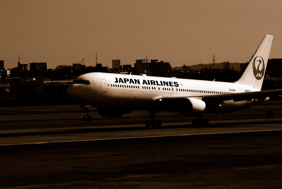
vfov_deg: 5.4
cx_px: 141
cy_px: 94
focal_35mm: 255
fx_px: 1999
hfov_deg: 8.1
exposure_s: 1/1140
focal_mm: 170
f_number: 6.3
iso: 200
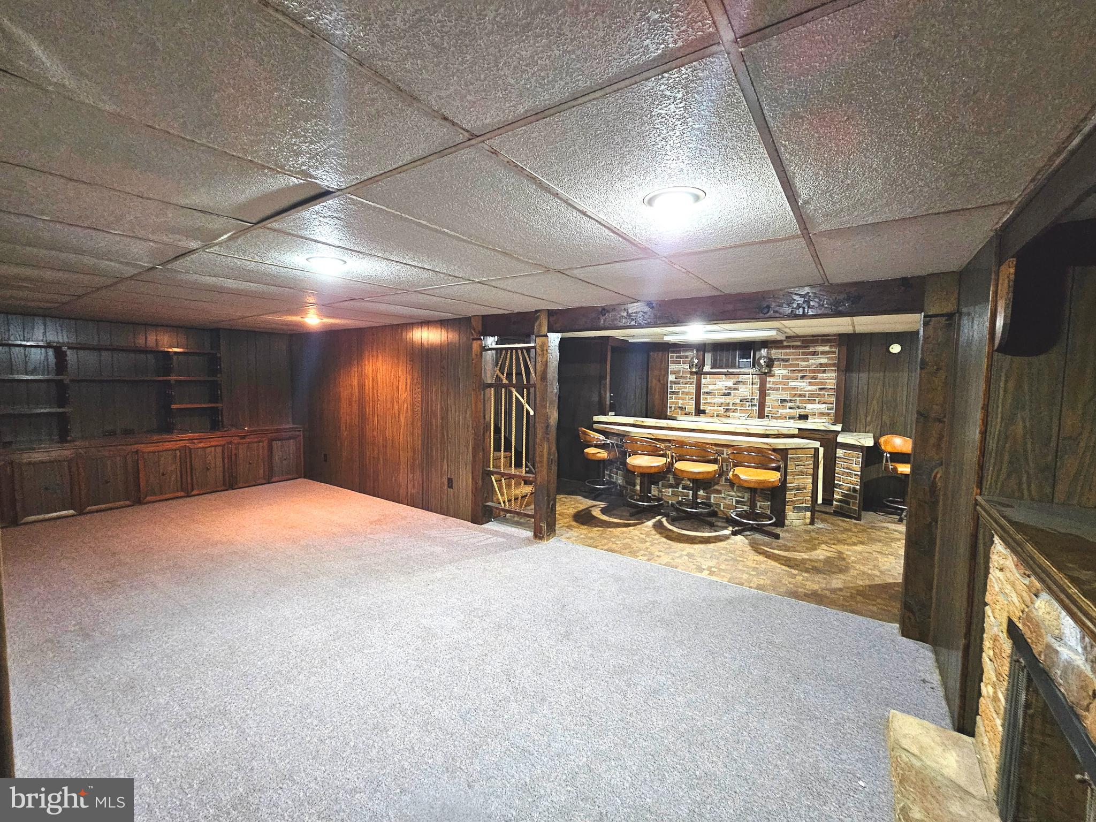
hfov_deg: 106.2
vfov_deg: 89.9
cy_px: 411
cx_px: 548
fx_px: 412
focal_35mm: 13
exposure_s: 1/24
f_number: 2.2
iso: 800
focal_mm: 2.2
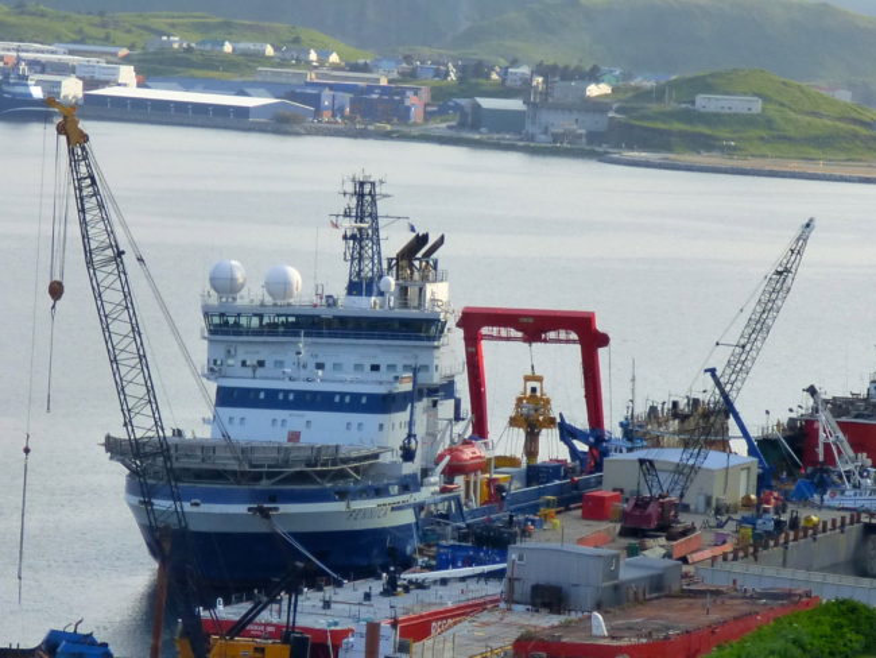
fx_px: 2354
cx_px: 438
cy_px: 329
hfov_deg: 21.1
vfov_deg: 15.9
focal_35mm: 93
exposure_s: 1/320
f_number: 4.6
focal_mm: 15.56
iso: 160
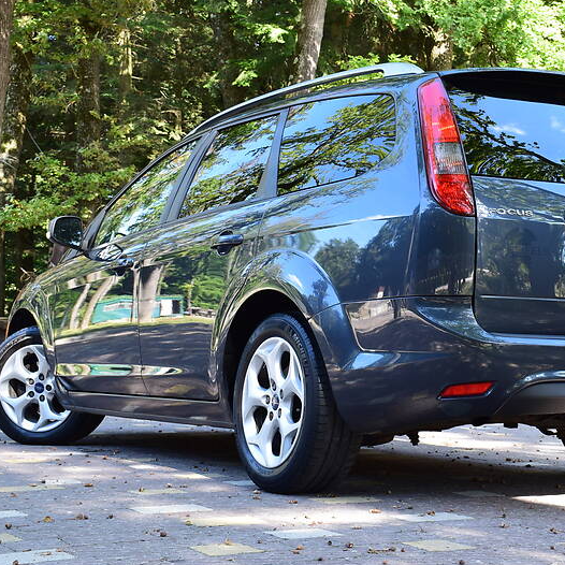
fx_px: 1219
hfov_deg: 25.9
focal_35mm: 66
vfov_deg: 26.1
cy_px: 281
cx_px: 401
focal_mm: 34
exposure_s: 1/60
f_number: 8
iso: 400
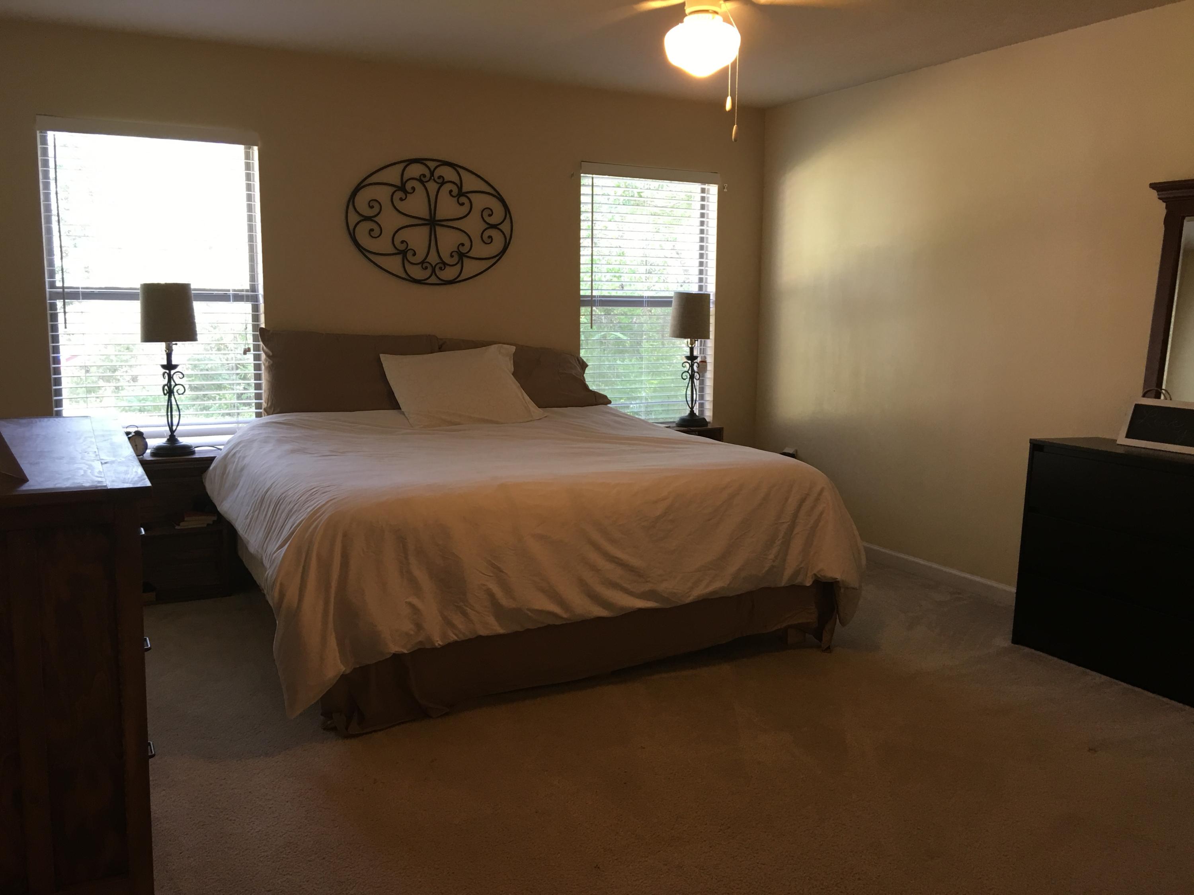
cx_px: 597
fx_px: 1000
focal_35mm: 29
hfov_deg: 61.7
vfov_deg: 48.2
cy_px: 448
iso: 40
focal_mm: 4.15
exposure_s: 1/17
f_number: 2.2
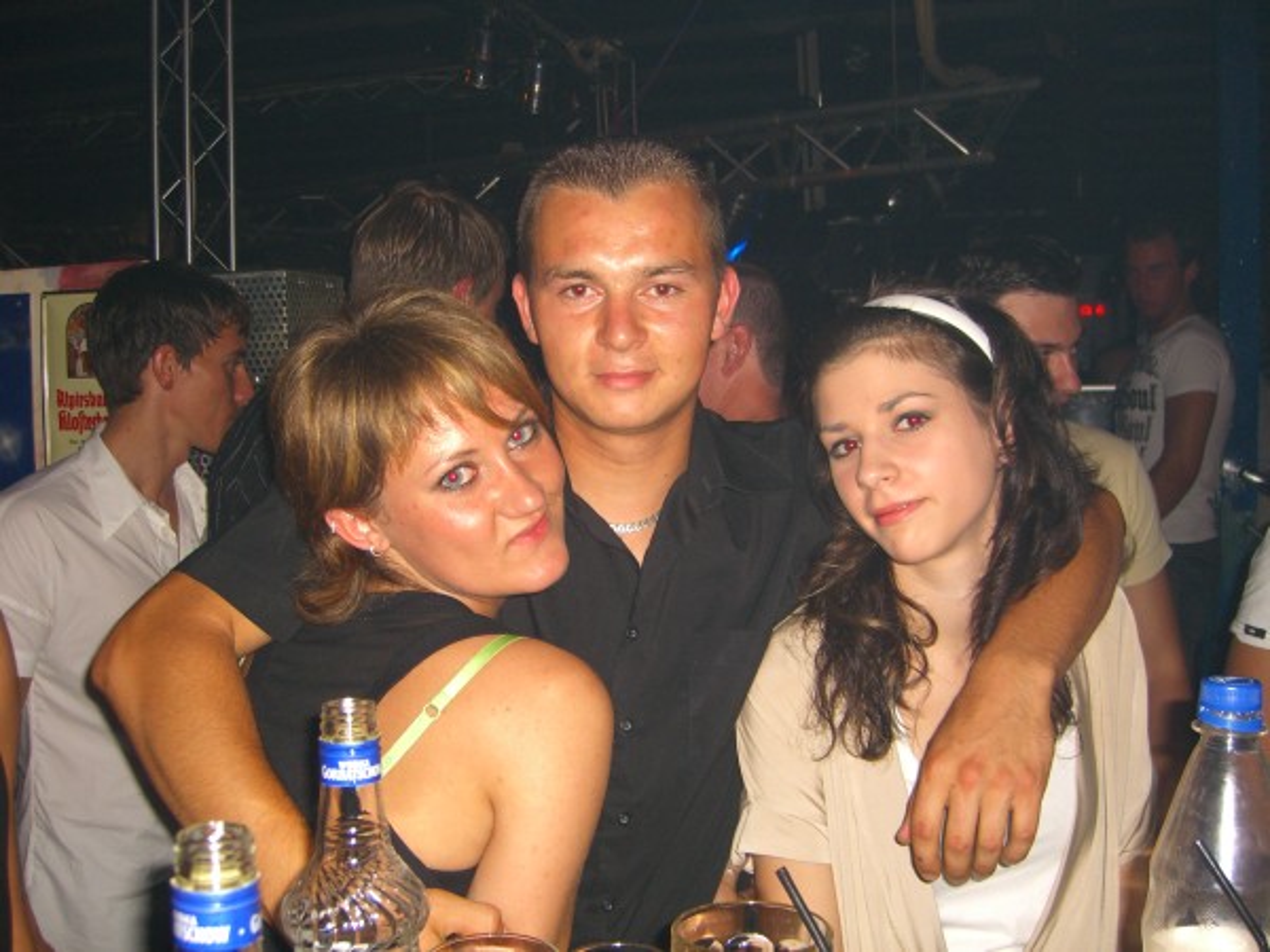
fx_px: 1394
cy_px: 476
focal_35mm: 38
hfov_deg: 49.0
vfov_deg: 37.7
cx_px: 635
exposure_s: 1/60
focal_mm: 7.9
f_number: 2.8
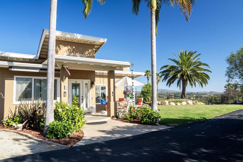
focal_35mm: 24
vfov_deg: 53.1
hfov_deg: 73.8
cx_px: 122
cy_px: 81
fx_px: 162
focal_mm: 24
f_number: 9
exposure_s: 1/400
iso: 200
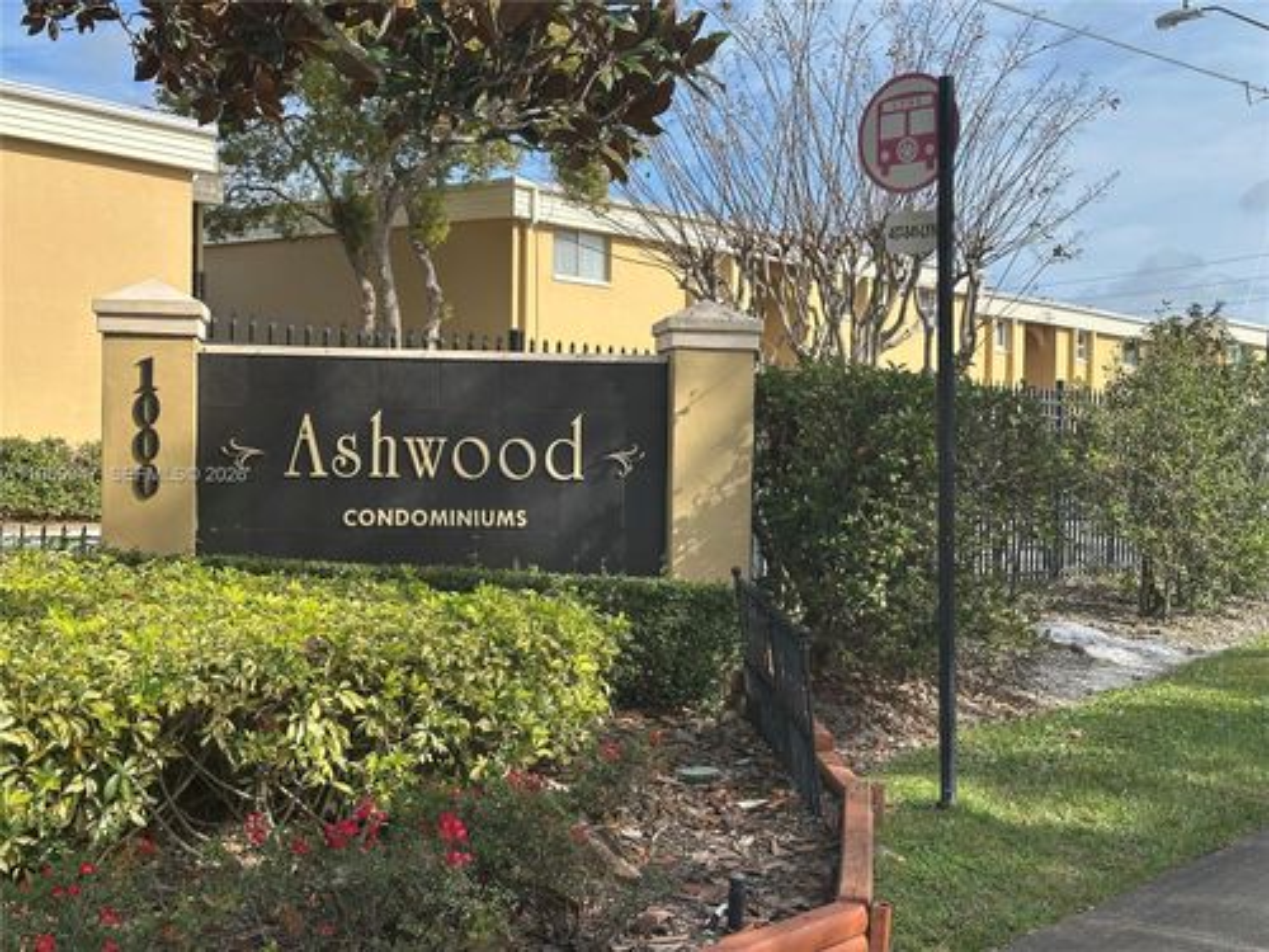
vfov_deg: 30.3
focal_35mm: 48
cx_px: 634
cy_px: 476
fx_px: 1760
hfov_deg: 39.7
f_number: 1.78
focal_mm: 6.86
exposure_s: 1/2532
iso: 64
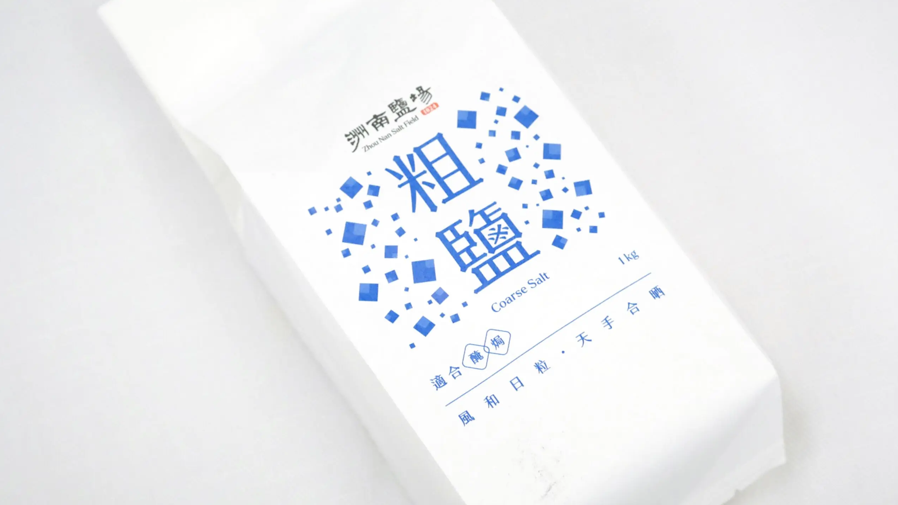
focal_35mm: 99
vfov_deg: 12.2
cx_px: 446
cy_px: 211
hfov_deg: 21.6
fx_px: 2357
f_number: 4
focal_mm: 45
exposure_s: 1/100
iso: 1250
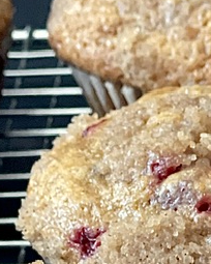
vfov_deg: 7.5
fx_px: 1991
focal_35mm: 255
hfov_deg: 6.0
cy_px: 299
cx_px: 236
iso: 500
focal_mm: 6
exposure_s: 1/26
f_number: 2
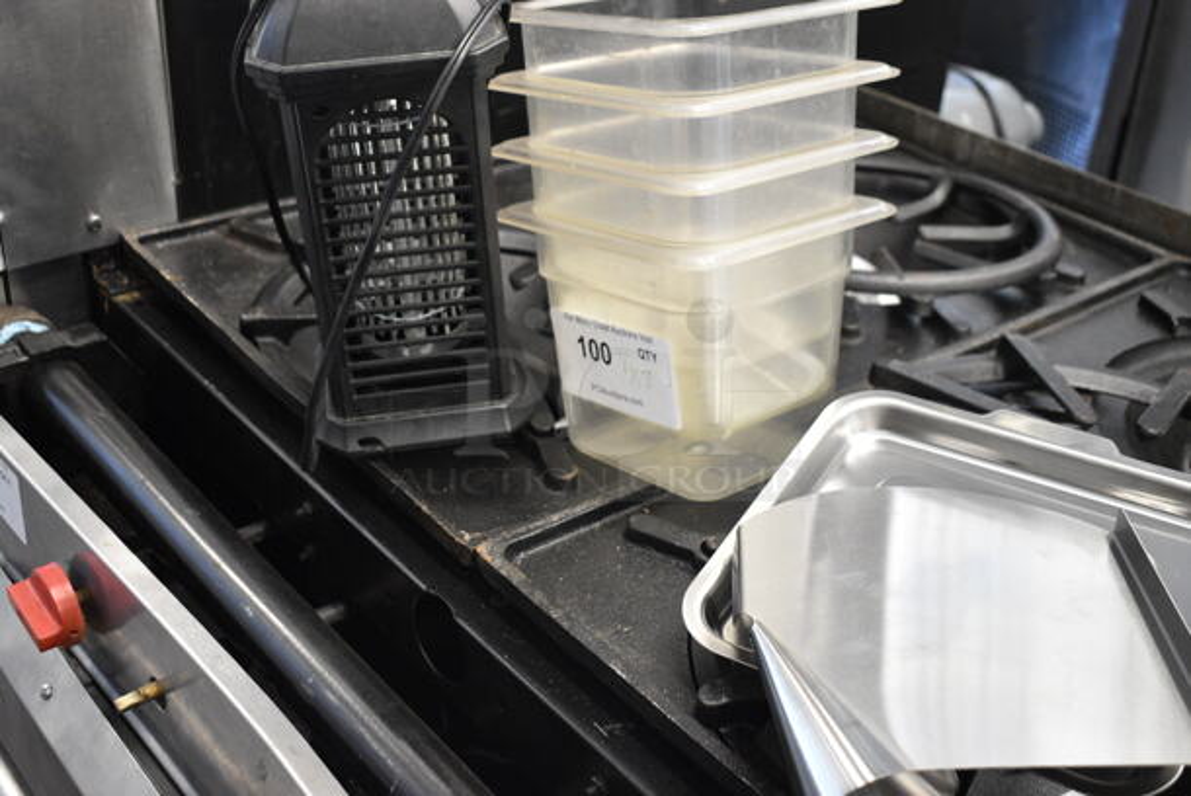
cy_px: 398
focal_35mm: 42
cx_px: 596
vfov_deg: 32.0
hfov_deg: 46.4
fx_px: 1391
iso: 1800
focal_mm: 28
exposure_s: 1/50
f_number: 4.2
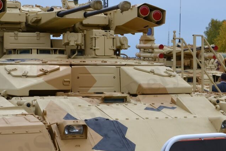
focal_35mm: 91
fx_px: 571
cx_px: 114
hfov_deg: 22.4
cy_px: 104
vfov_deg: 15.0
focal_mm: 30
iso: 100
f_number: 7.1
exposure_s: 1/200
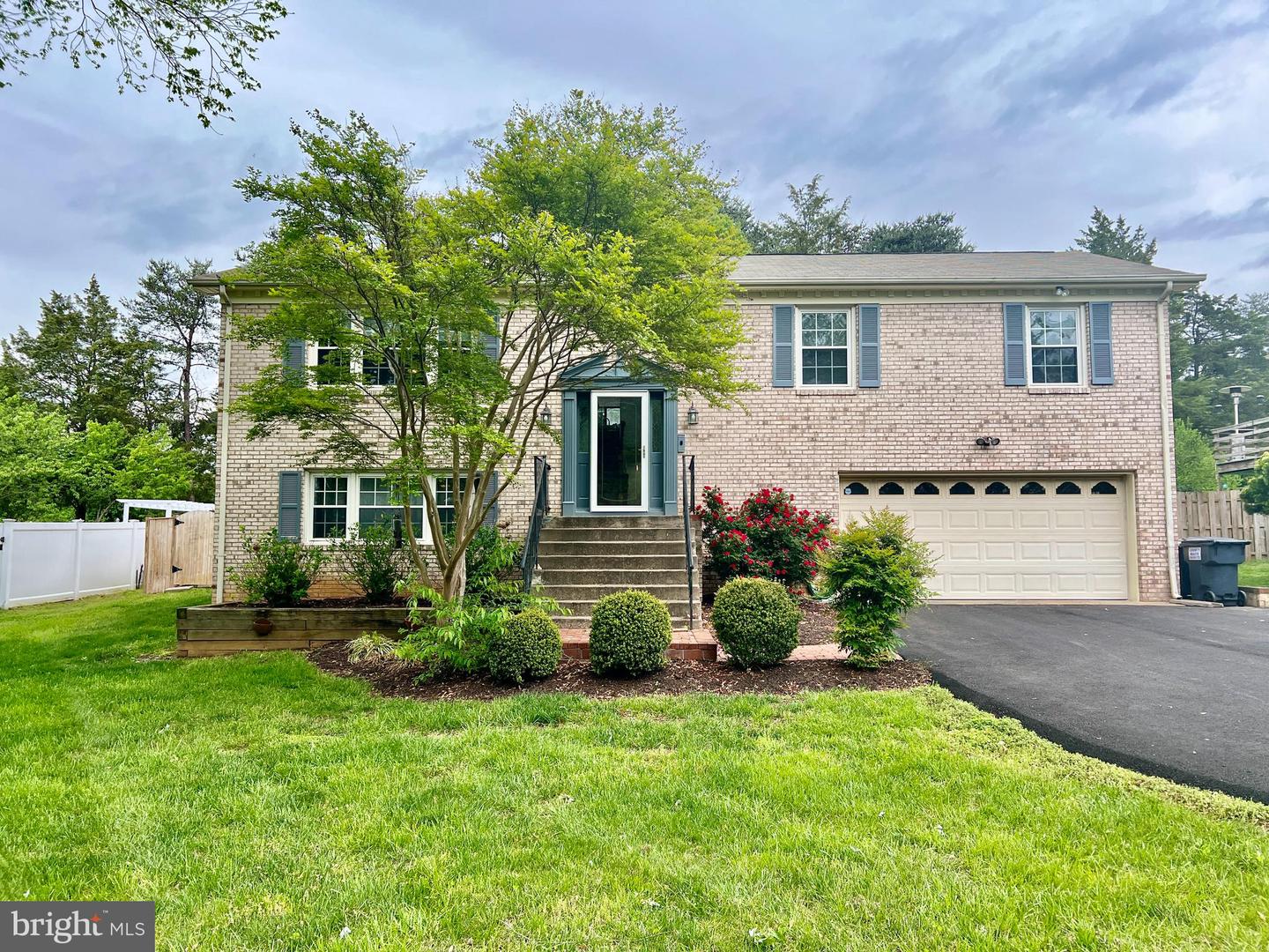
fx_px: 953
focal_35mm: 26
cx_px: 634
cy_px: 476
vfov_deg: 53.1
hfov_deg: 67.3
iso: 50
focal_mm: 5.7
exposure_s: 1/932
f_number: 1.5
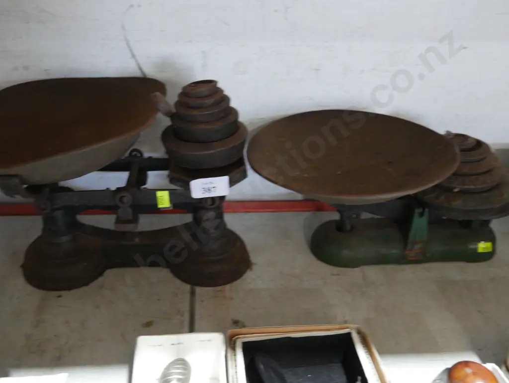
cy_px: 192
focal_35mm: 36
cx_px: 254
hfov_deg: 51.3
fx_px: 530
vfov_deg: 39.7
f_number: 4
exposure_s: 1/60
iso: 2000
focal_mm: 18
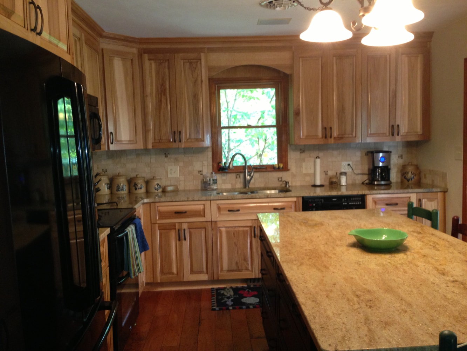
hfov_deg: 55.3
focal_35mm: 33
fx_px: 445
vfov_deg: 43.0
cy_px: 176
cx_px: 234
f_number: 2.4
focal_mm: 4.13
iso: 200
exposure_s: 1/20
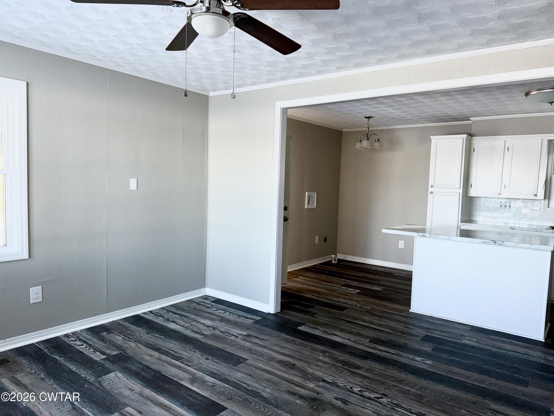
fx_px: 384
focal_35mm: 24
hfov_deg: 71.6
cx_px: 277
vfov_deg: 56.8
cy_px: 208
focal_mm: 6.76
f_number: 1.78
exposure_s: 1/234
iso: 50
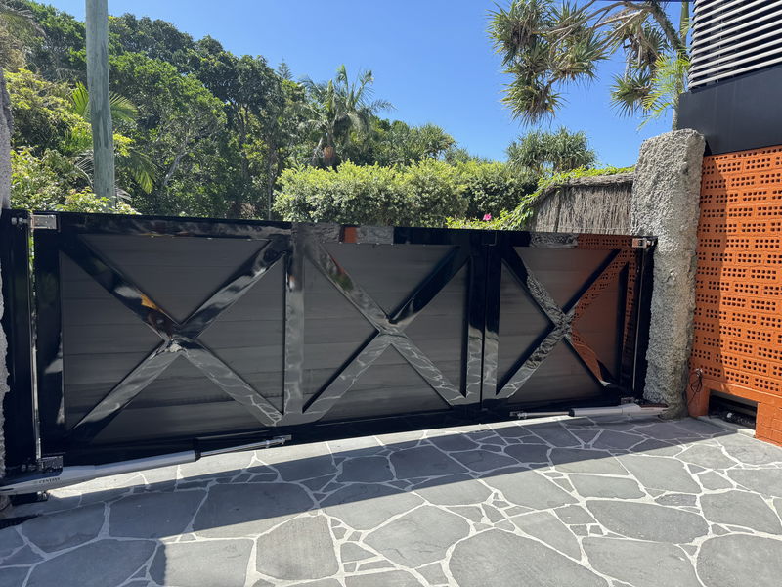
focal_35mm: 24
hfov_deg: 71.6
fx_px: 542
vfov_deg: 56.8
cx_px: 391
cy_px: 294
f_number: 1.78
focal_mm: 6.76
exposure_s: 1/1637
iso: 80
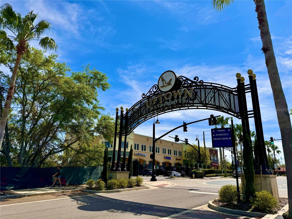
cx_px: 146
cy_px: 110
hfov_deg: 71.6
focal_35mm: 24
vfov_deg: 56.8
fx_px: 202
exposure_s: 1/9009
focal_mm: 6.76
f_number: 1.78
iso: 80
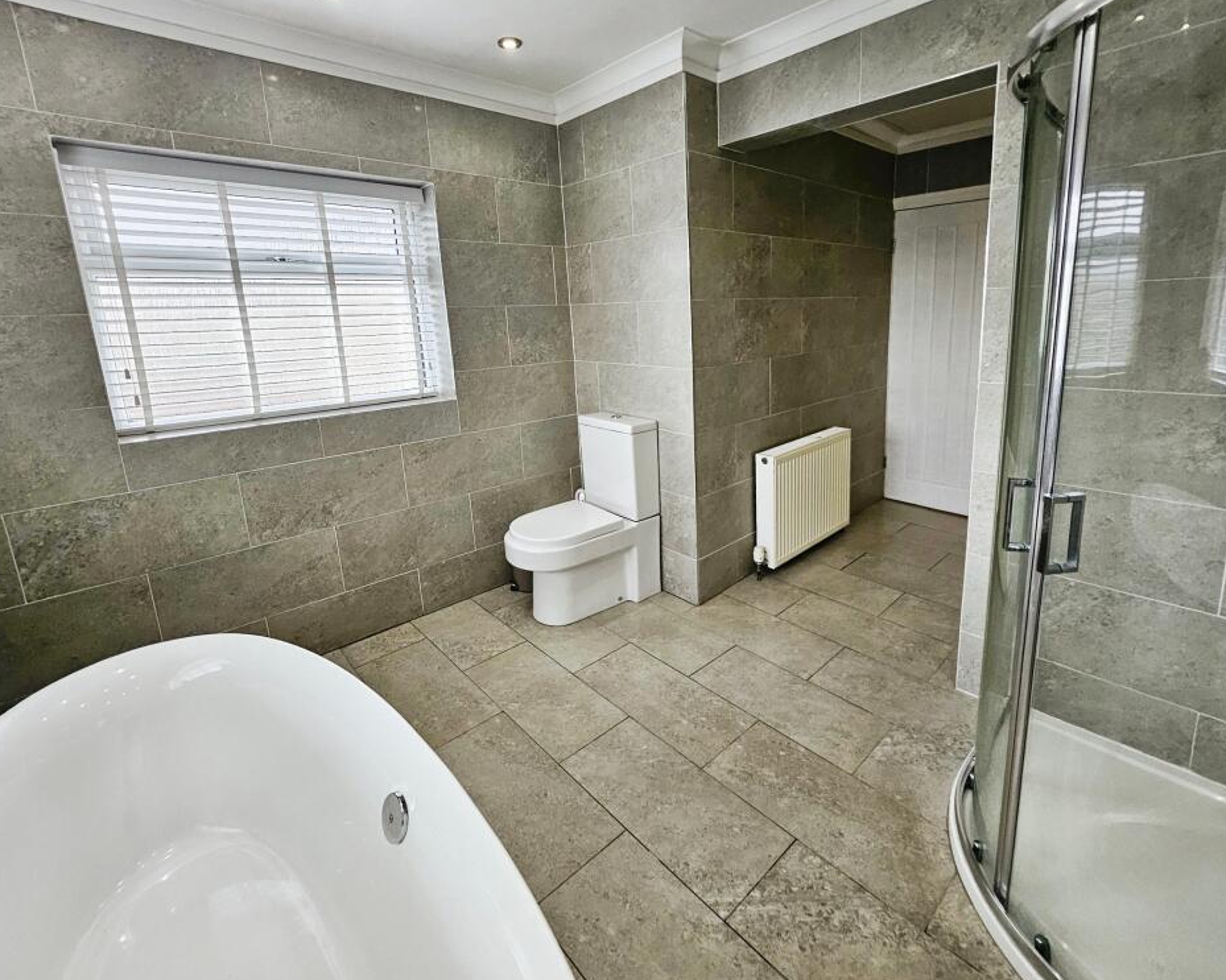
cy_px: 501
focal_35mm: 14
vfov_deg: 88.0
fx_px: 508
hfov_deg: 100.6
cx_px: 577
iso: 64
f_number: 2.2
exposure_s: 1/50
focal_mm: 1.7
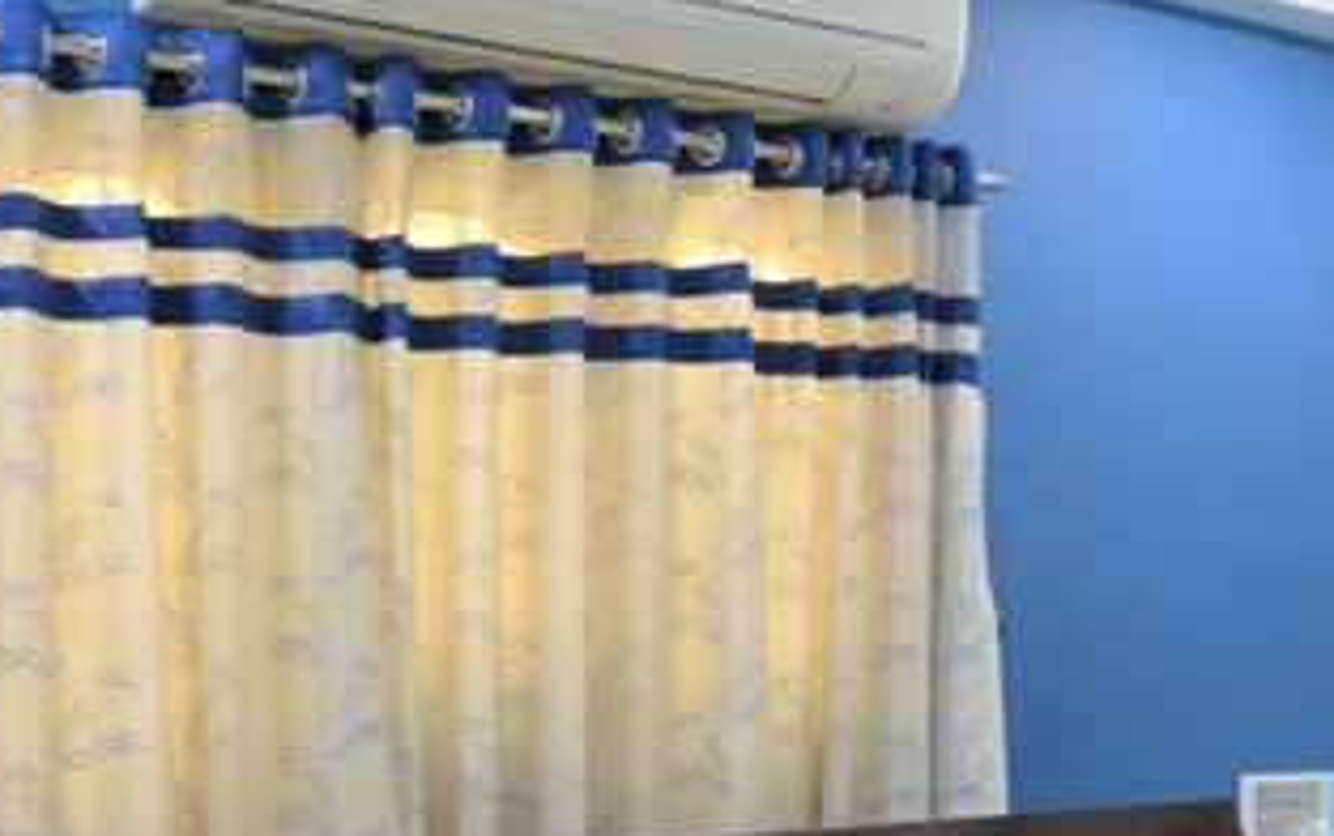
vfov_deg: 25.4
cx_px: 1436
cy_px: 668
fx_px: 1819
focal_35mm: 50
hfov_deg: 35.1
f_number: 4
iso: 800
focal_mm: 10
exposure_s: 1/60
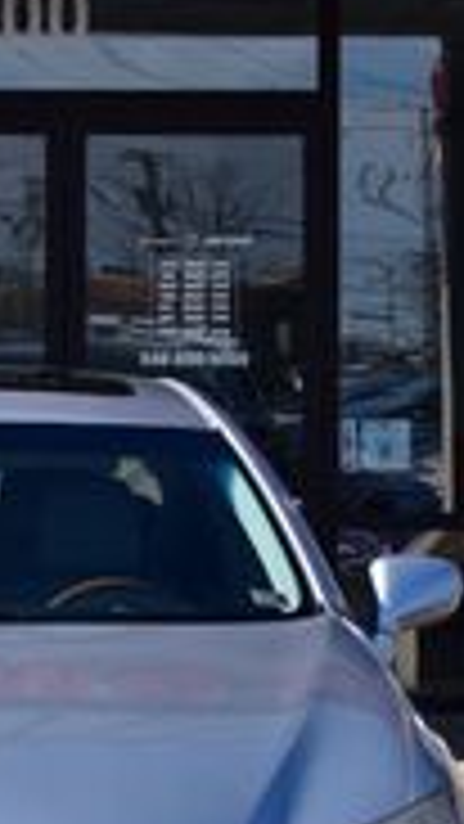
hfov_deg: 7.3
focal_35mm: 165
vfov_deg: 13.0
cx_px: 90
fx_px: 3607
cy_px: 455
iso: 320
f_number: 11
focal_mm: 30
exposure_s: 1/500
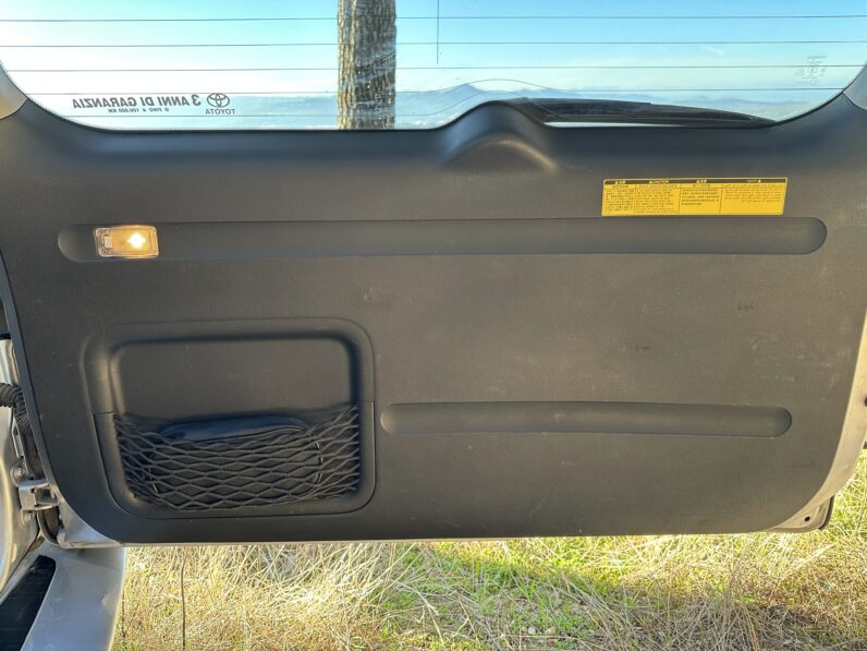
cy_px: 326
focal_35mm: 24
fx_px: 601
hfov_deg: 71.6
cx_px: 434
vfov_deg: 56.8
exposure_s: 1/127
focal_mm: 6.86
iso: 100
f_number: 1.78
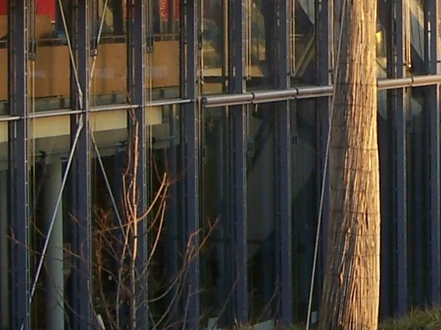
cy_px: -65
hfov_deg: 13.2
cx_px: 523
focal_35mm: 146
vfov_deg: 10.0
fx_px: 1860
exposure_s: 1/180
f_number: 3
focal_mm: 6
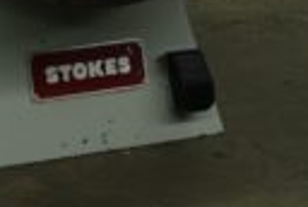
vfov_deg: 4.2
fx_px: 2770
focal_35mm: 323
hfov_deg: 6.4
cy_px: -172
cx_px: 58
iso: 160
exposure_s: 1/100
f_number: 4
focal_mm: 30.26
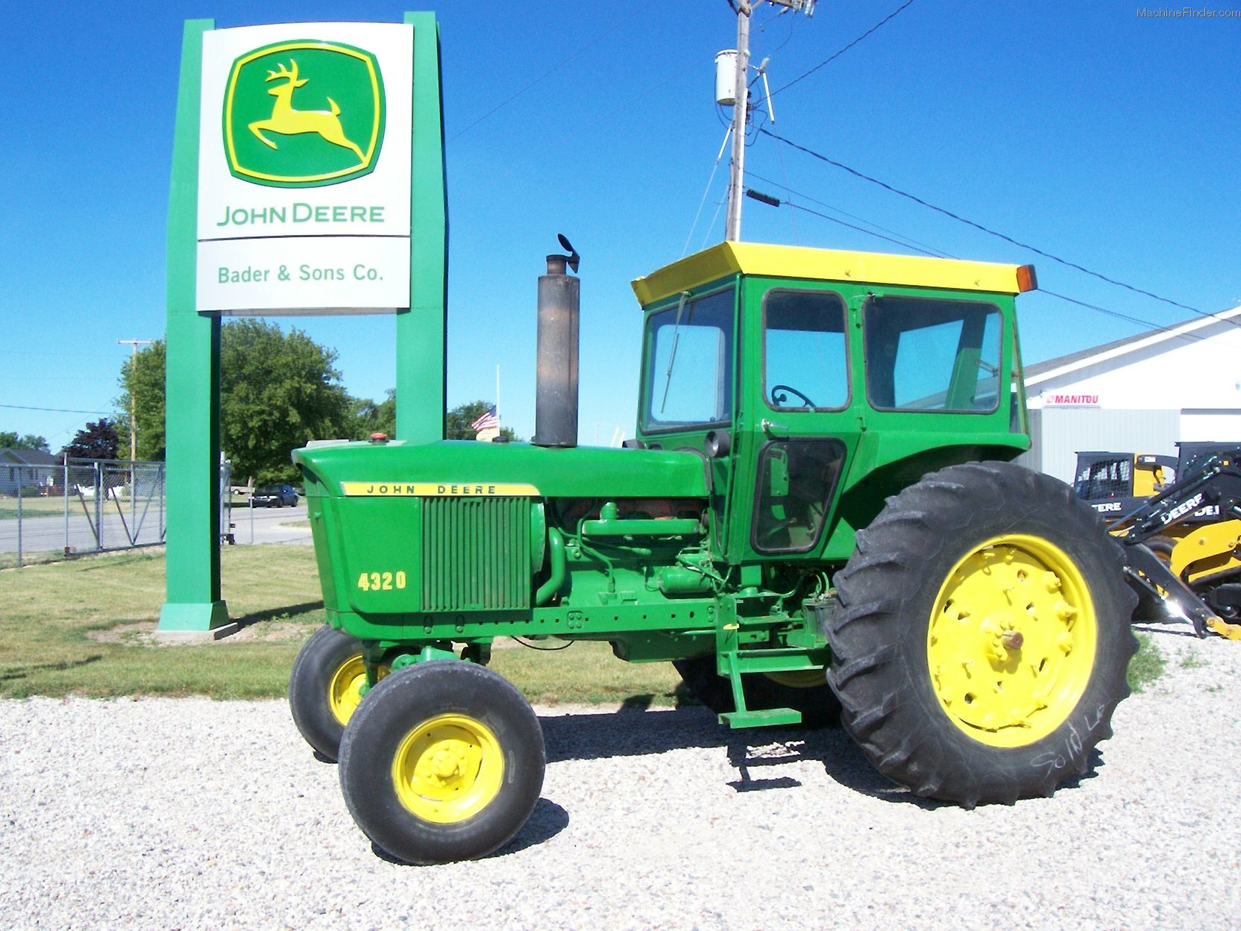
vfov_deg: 41.8
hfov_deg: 54.0
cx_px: 620
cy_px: 466
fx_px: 1219
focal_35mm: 34
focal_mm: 5.6
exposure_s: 1/451
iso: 80
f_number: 5.1
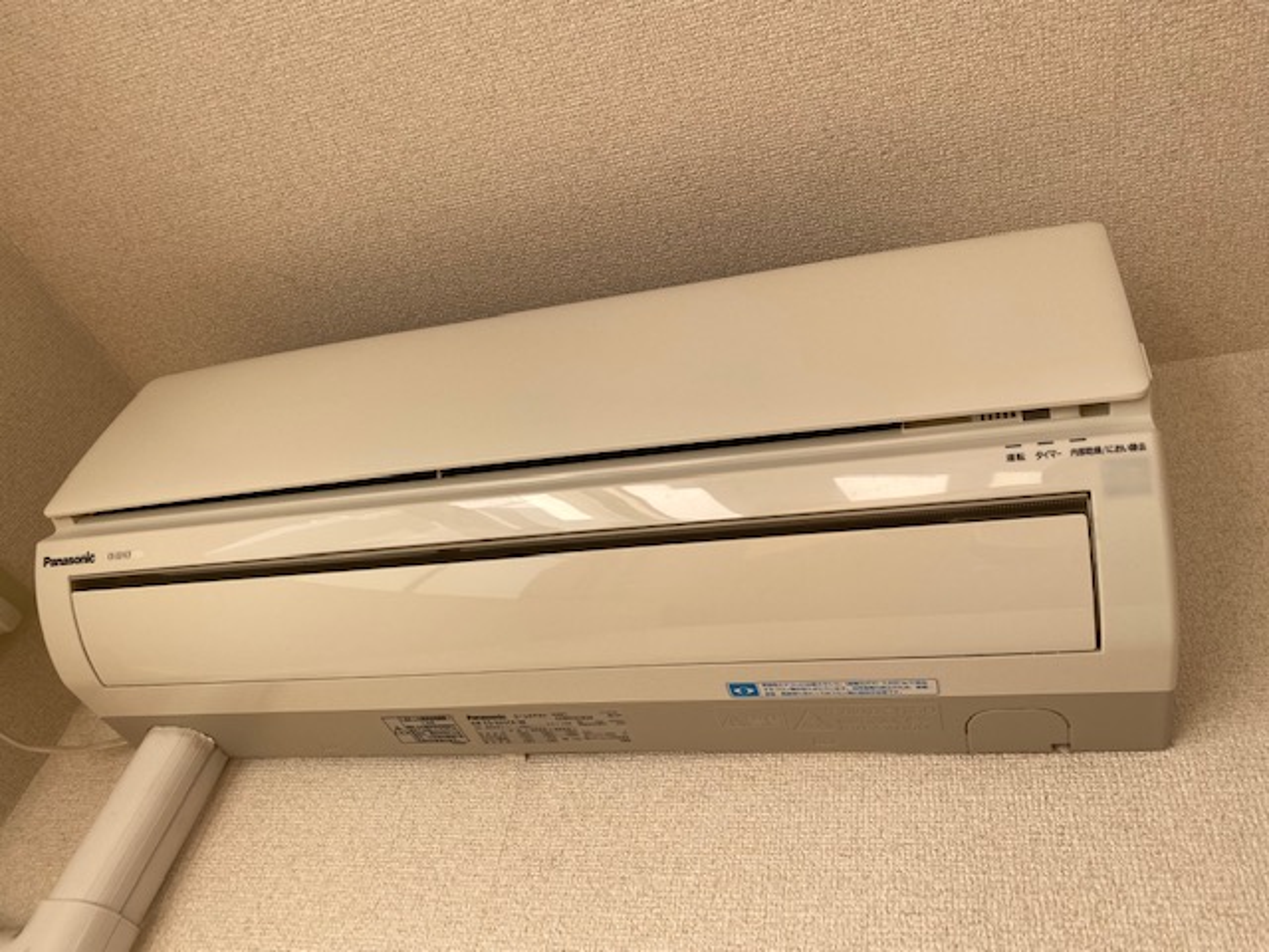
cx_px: 634
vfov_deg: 53.1
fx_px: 953
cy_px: 476
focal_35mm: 26
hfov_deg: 67.3
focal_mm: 4.25
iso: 32
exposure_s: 1/182
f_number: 1.8
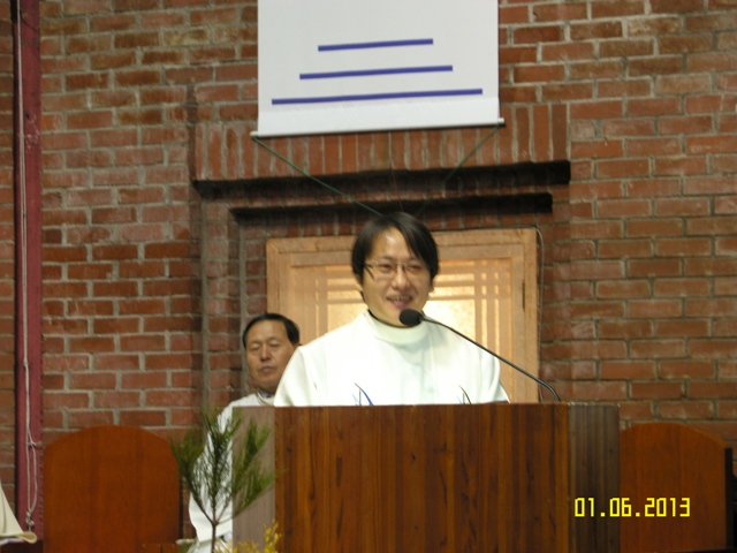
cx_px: 368
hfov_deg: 12.3
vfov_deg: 9.3
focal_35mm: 160
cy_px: 276
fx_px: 3407
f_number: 3.5
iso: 100
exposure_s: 1/8
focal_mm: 41.4
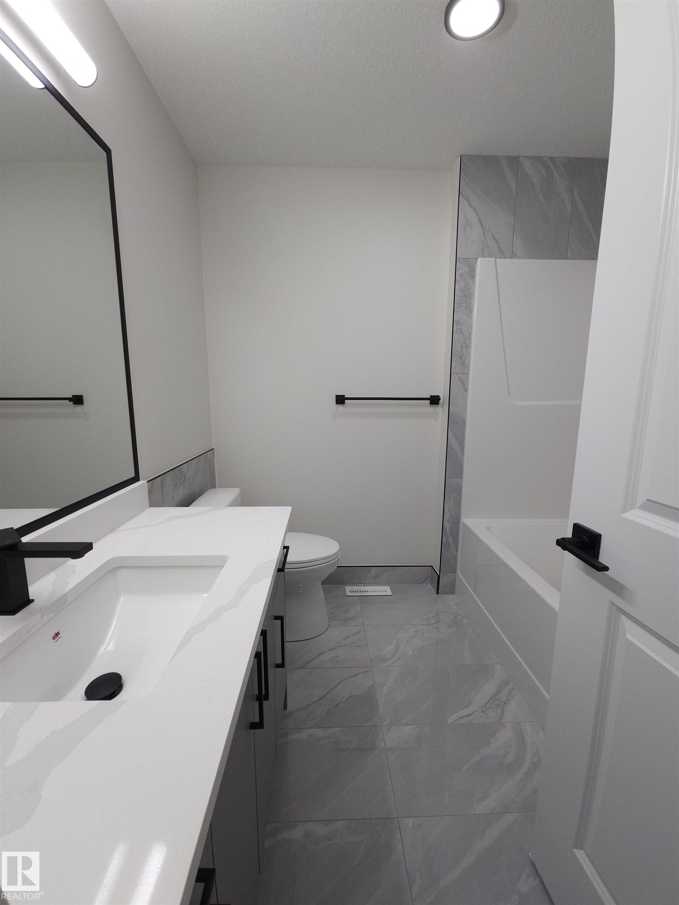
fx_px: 340
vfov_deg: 106.2
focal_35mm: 13
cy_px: 452
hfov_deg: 89.9
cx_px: 340
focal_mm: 2.2
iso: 64
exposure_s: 1/60
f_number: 2.2
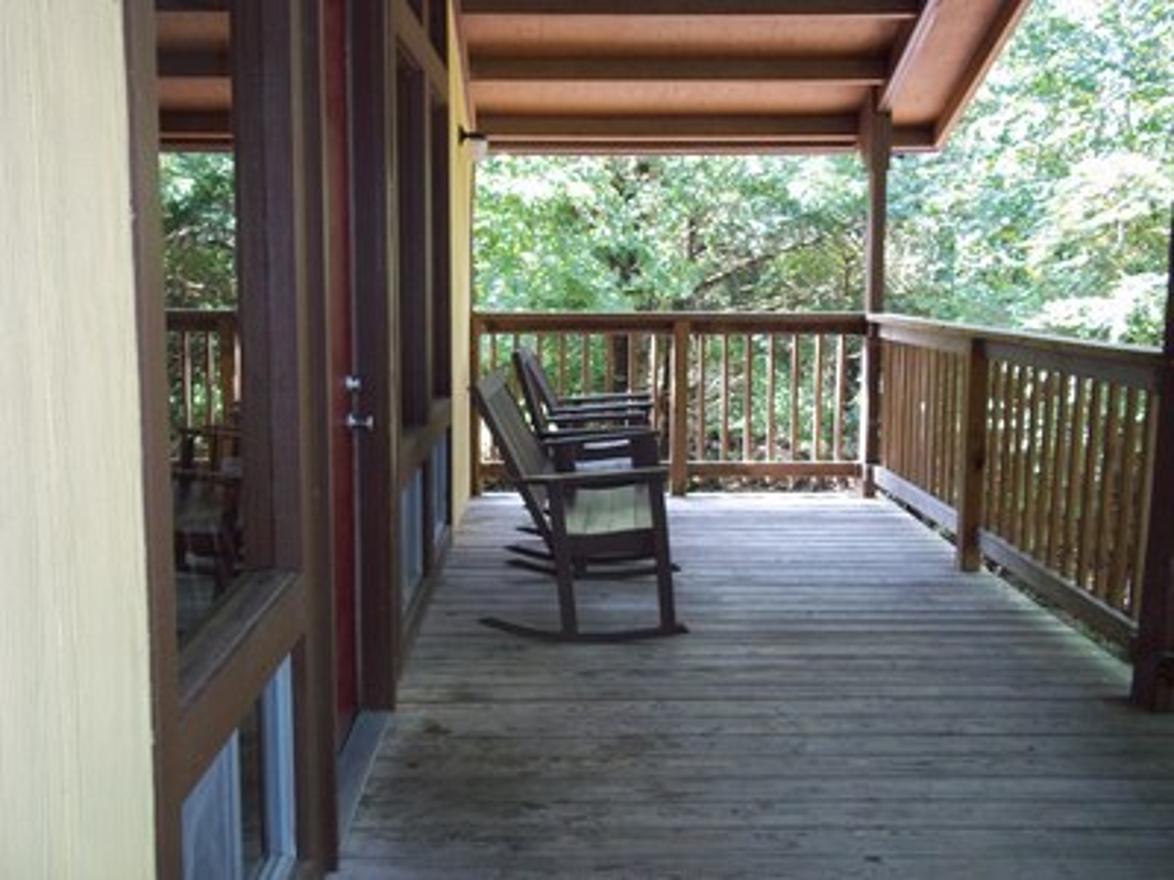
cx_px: 587
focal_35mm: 36
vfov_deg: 39.7
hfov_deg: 51.4
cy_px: 440
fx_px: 1221
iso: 160
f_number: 3.1
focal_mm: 6.5
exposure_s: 1/50
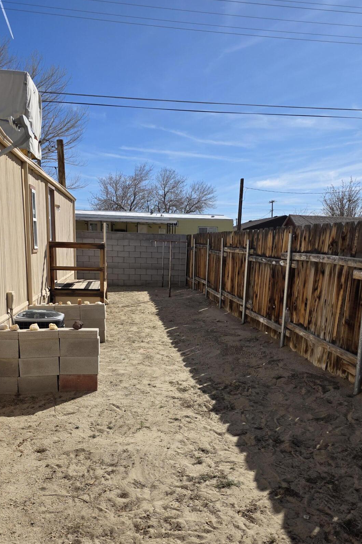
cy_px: 335
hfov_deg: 43.6
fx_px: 453
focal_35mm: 30
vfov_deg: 61.2
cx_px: 185
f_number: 1.7
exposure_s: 1/7944
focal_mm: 6.3
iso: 80
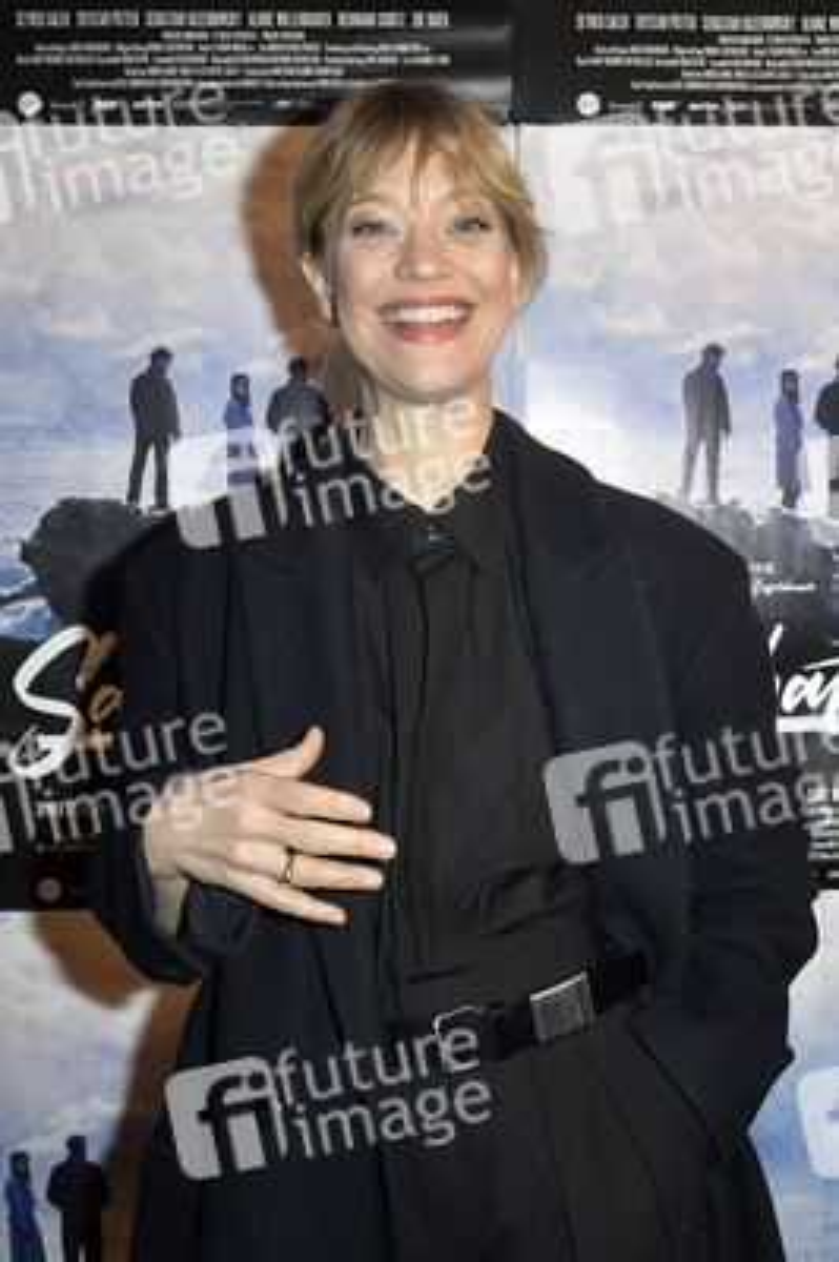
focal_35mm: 35
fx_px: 1226
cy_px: 631
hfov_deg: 37.8
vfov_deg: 54.5
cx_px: 420
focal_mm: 35
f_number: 9
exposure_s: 1/200
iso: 2500
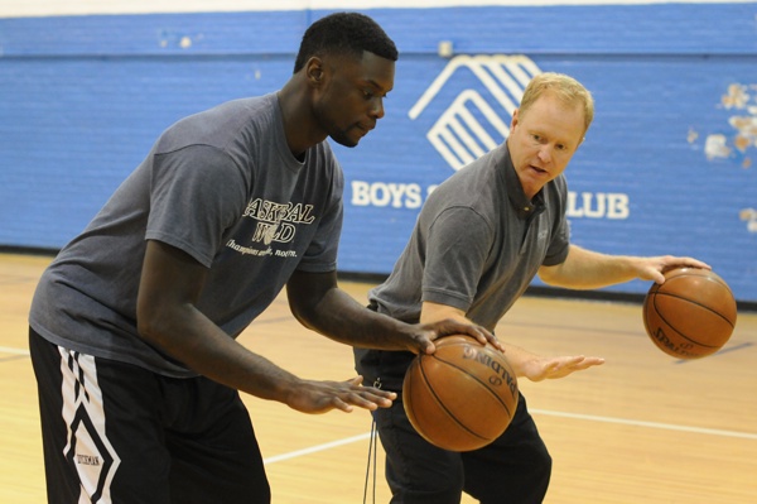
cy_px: 252
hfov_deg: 27.0
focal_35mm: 75
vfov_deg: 18.2
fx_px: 1576
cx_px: 378
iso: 2000
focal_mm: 50
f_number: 2.8
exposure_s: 1/200
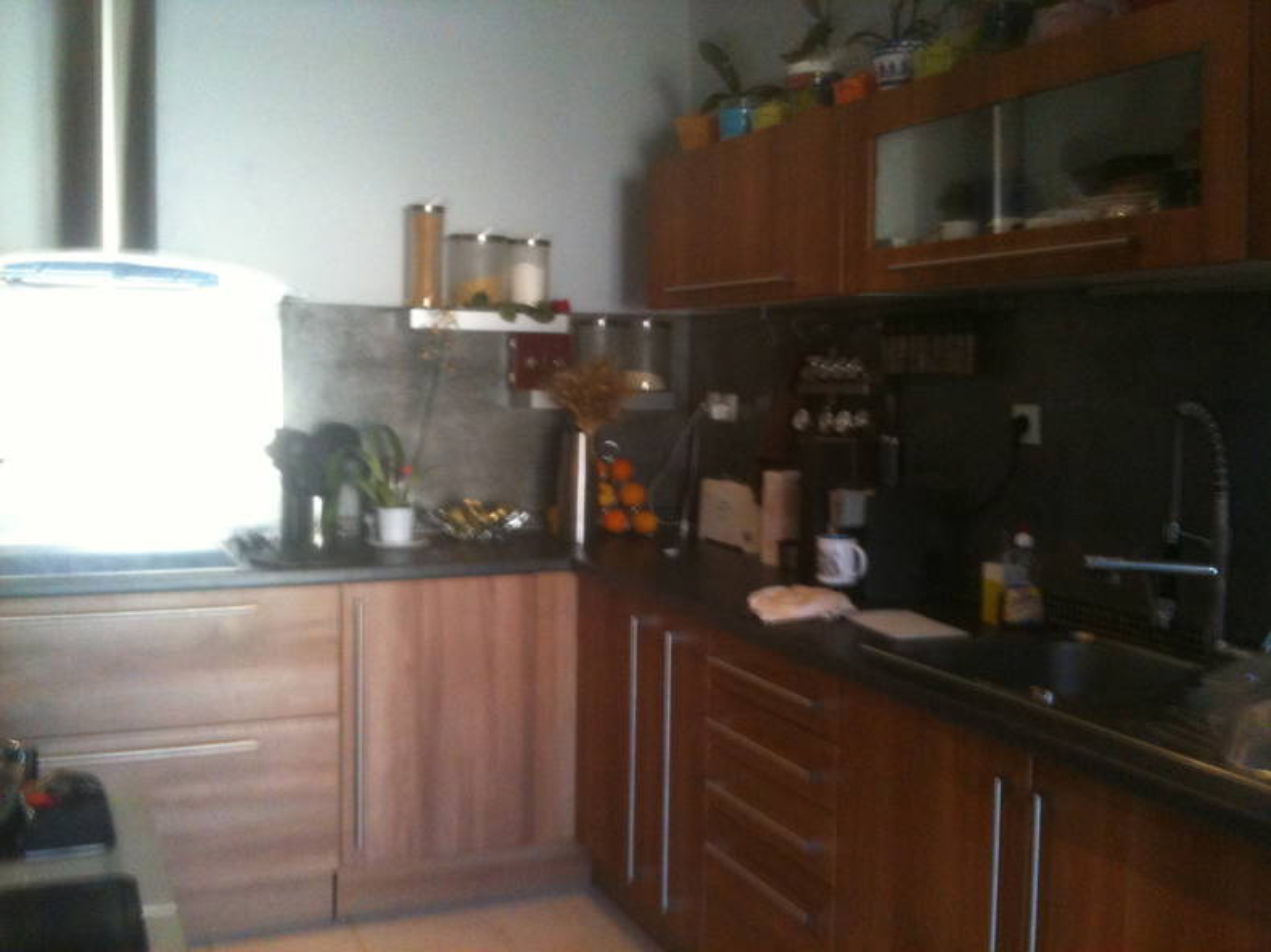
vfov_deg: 40.7
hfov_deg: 52.6
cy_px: 476
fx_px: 1285
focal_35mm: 35
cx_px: 636
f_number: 2.8
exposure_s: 1/15
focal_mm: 3.85
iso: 250
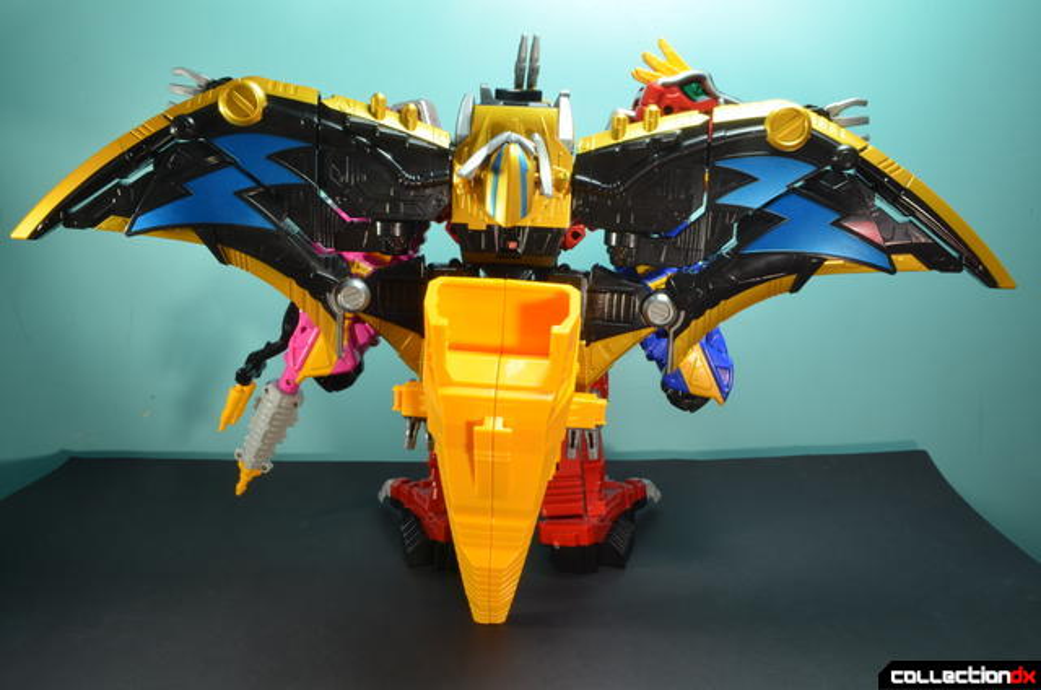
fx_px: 866
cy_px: 345
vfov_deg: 43.4
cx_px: 520
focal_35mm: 30
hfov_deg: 62.0
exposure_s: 1.3
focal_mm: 20
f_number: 22
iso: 100
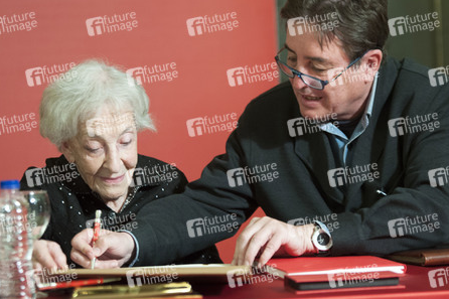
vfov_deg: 8.6
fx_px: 1989
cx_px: 227
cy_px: 150
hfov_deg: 12.9
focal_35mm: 160
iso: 800
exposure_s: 1/160
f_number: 2.8
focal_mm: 105
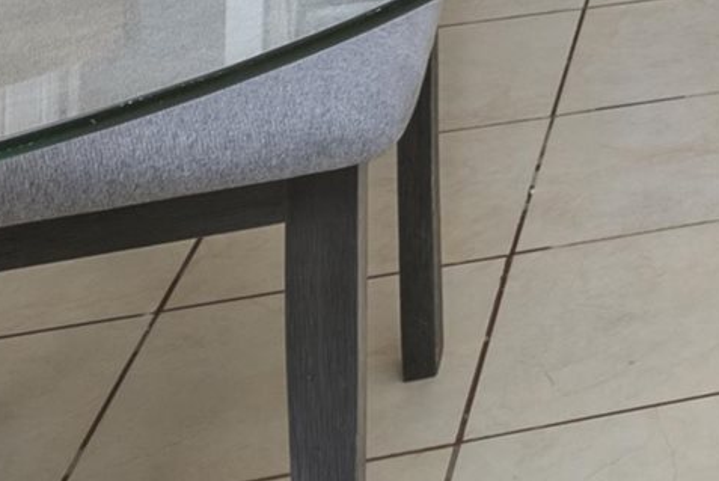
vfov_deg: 10.0
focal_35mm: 103
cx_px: 1572
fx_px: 2059
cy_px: -964
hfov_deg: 14.9
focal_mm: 16
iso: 400
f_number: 9
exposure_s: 1/1.25
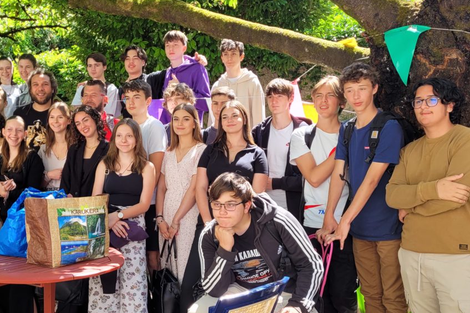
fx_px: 600
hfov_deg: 42.1
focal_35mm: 46
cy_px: 180
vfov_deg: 29.2
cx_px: 151
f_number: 1.8
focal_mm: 5.4
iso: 40
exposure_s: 1/208
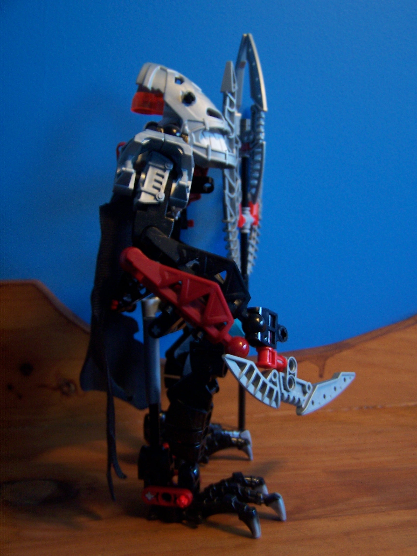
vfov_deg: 49.0
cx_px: 208
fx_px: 610
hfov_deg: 37.7
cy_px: 278
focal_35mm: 38
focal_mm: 6.3
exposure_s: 1/8
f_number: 2.8
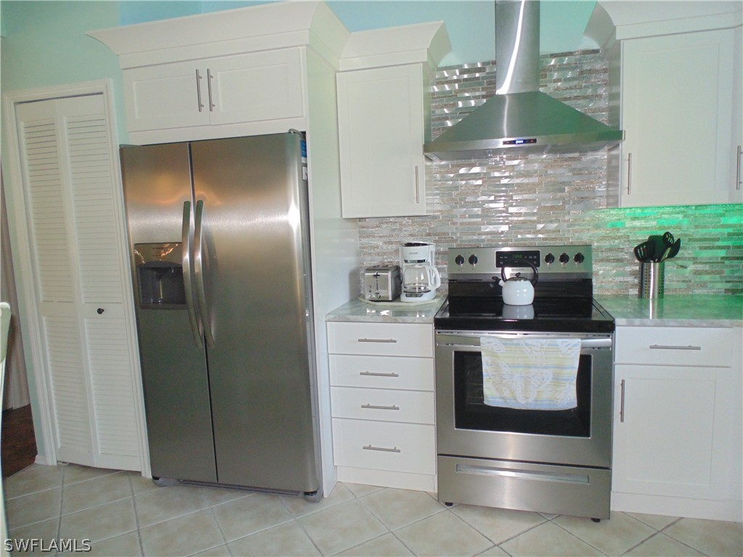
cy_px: 278
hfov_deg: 76.4
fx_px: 472
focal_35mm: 22
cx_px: 372
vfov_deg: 61.1
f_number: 3.1
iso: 200
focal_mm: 4
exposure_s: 1/30
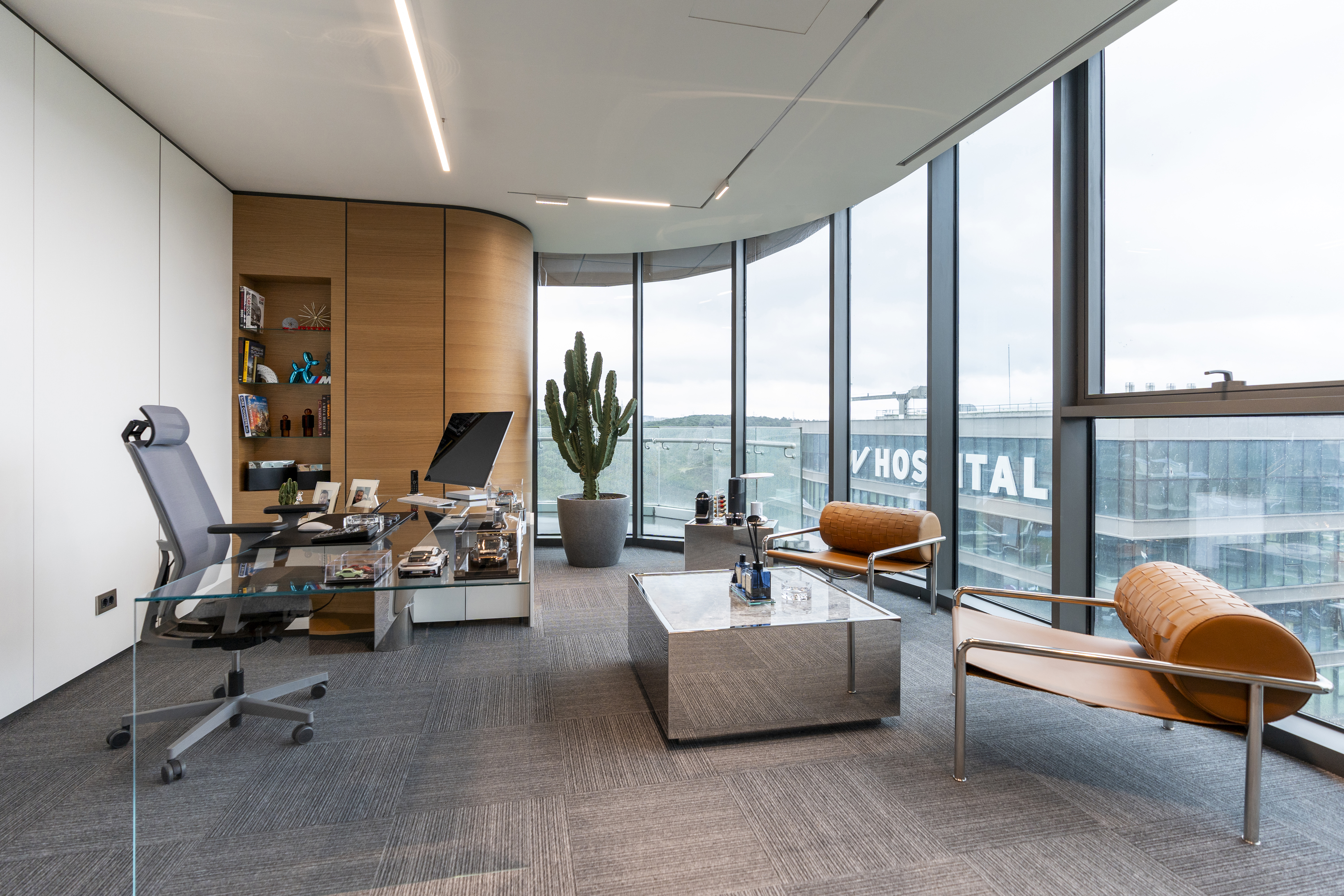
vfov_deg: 73.7
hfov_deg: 96.7
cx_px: 672
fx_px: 597
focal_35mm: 16
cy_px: 448
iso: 500
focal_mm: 16
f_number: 4
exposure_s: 1/80
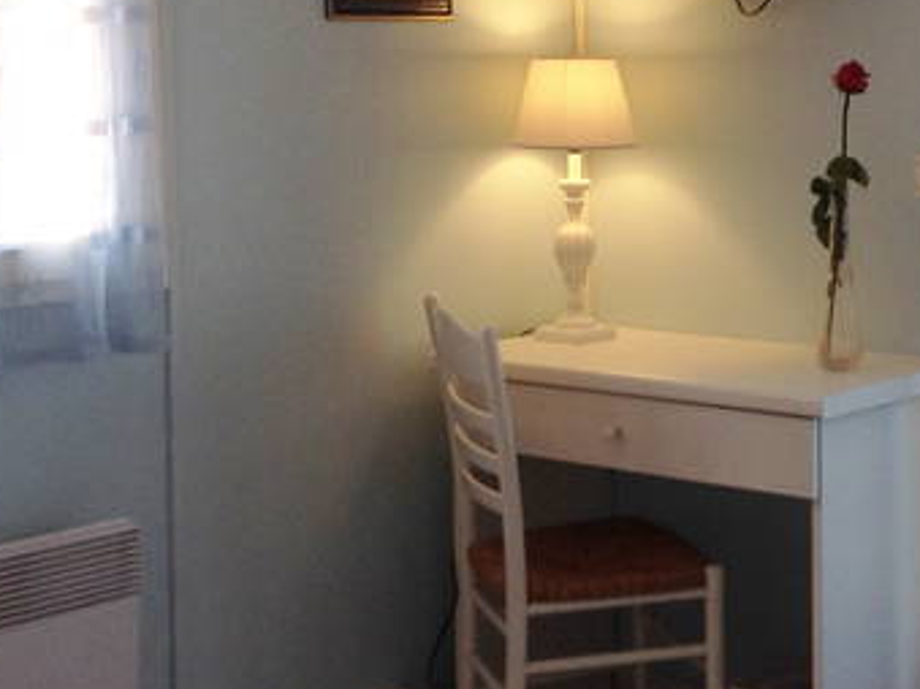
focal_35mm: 77
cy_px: 222
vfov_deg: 19.1
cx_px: 727
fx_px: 2046
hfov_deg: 25.0
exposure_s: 1/30
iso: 32
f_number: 2.4
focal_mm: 3.3
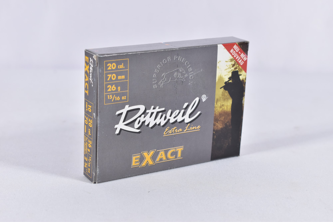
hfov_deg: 24.6
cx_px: 166
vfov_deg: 16.6
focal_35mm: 82
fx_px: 763
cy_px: 111
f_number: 5.6
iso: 640
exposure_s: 1/40
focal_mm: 55
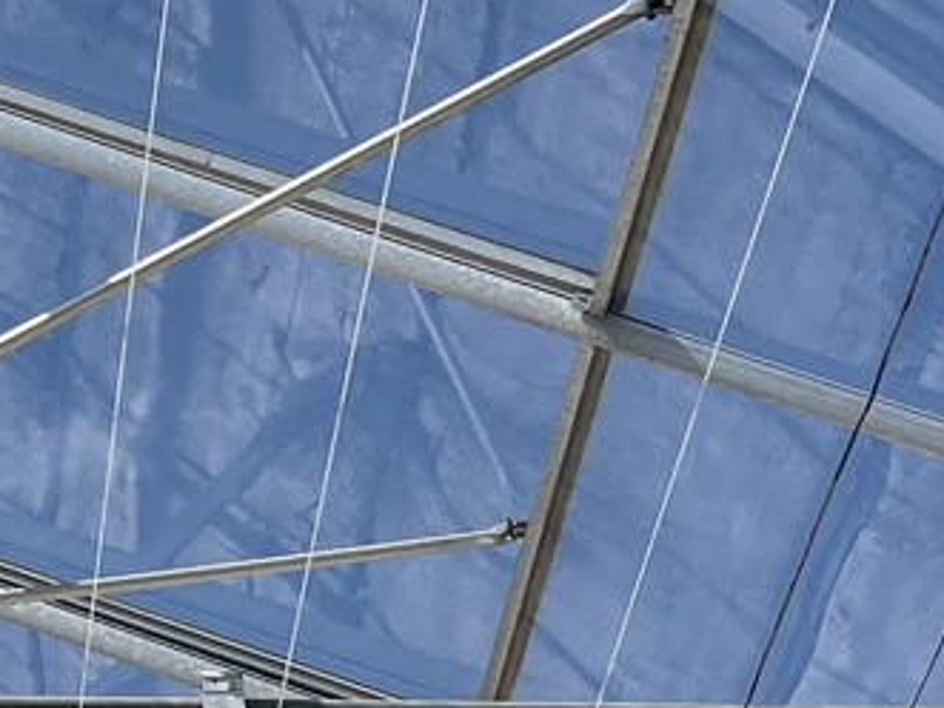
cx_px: -191
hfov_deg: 12.0
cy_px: 540
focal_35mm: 161
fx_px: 4389
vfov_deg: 9.2
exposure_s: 1/5376
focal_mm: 5.1
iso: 32
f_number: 1.6
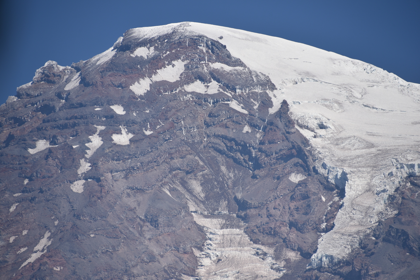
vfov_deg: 4.6
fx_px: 3501
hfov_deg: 6.9
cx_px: 210
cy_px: 140
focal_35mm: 300
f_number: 7.1
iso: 100
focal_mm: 300
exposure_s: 1/640
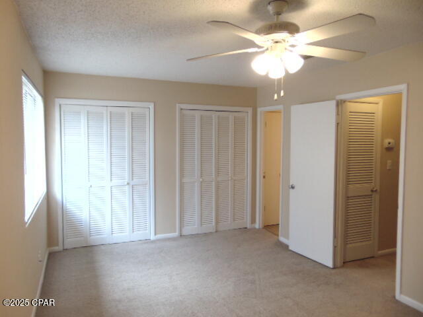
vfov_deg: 54.9
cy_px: 158
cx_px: 212
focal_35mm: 25
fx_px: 305
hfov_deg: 69.4
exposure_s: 1/30
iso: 160
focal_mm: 4.5
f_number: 3
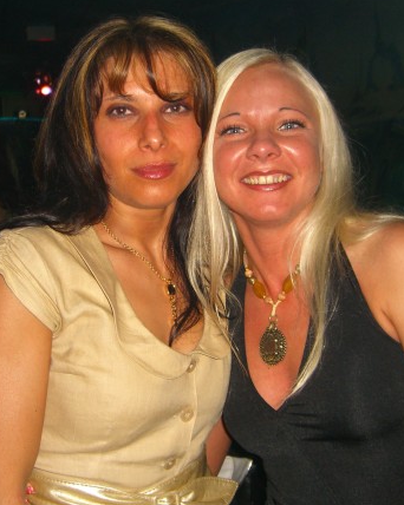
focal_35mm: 52
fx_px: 778
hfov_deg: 29.1
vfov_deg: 36.0
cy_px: 262
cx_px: 178
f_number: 2.8
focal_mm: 7.9
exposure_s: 1/60
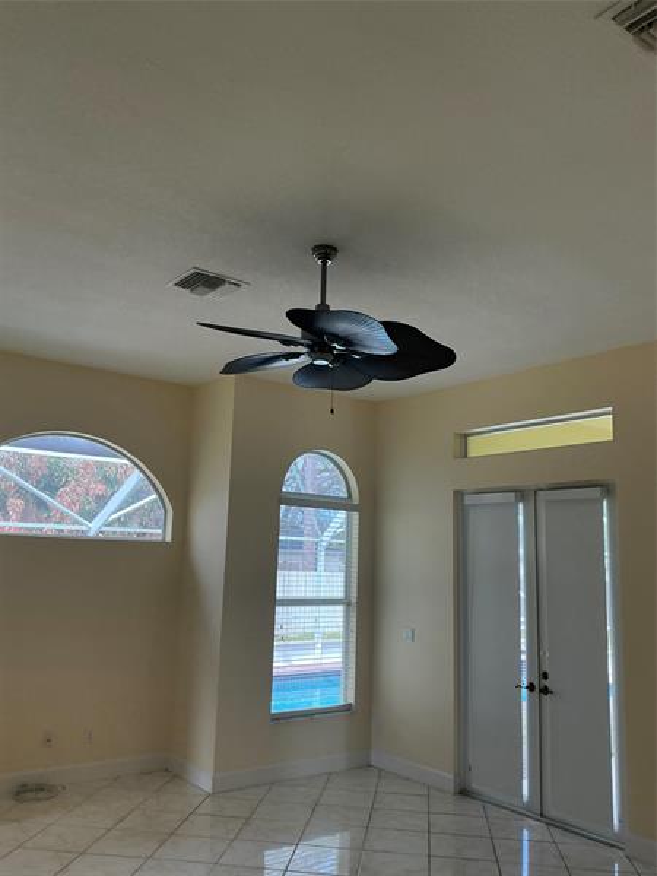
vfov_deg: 63.4
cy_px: 438
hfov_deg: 49.7
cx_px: 328
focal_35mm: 28
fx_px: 709
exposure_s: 1/120
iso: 64
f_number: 1.8
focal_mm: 3
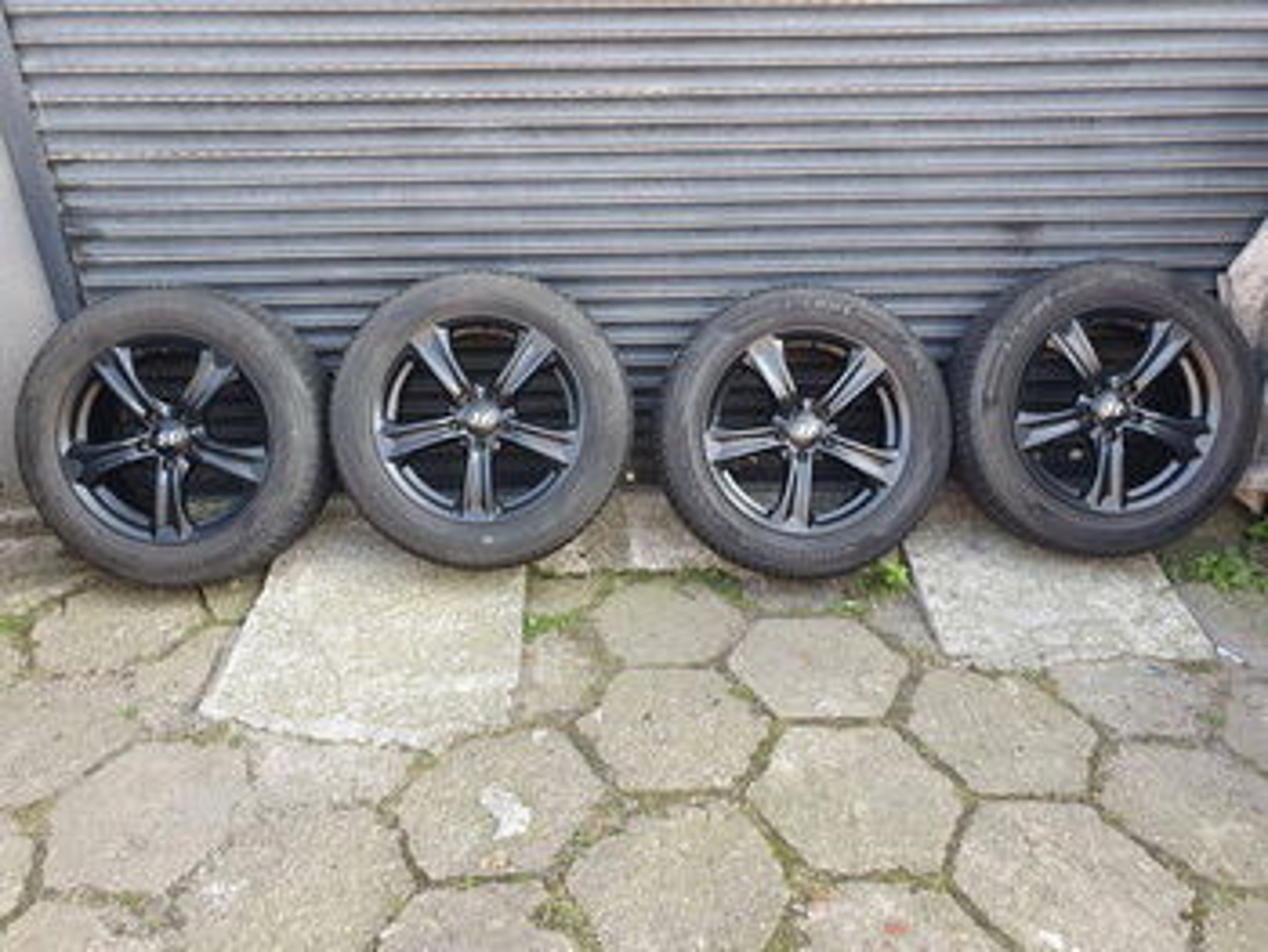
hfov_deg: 67.3
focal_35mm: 26
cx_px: 634
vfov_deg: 53.1
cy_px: 476
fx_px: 953
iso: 80
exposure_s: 1/100
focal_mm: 4.32
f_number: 2.4
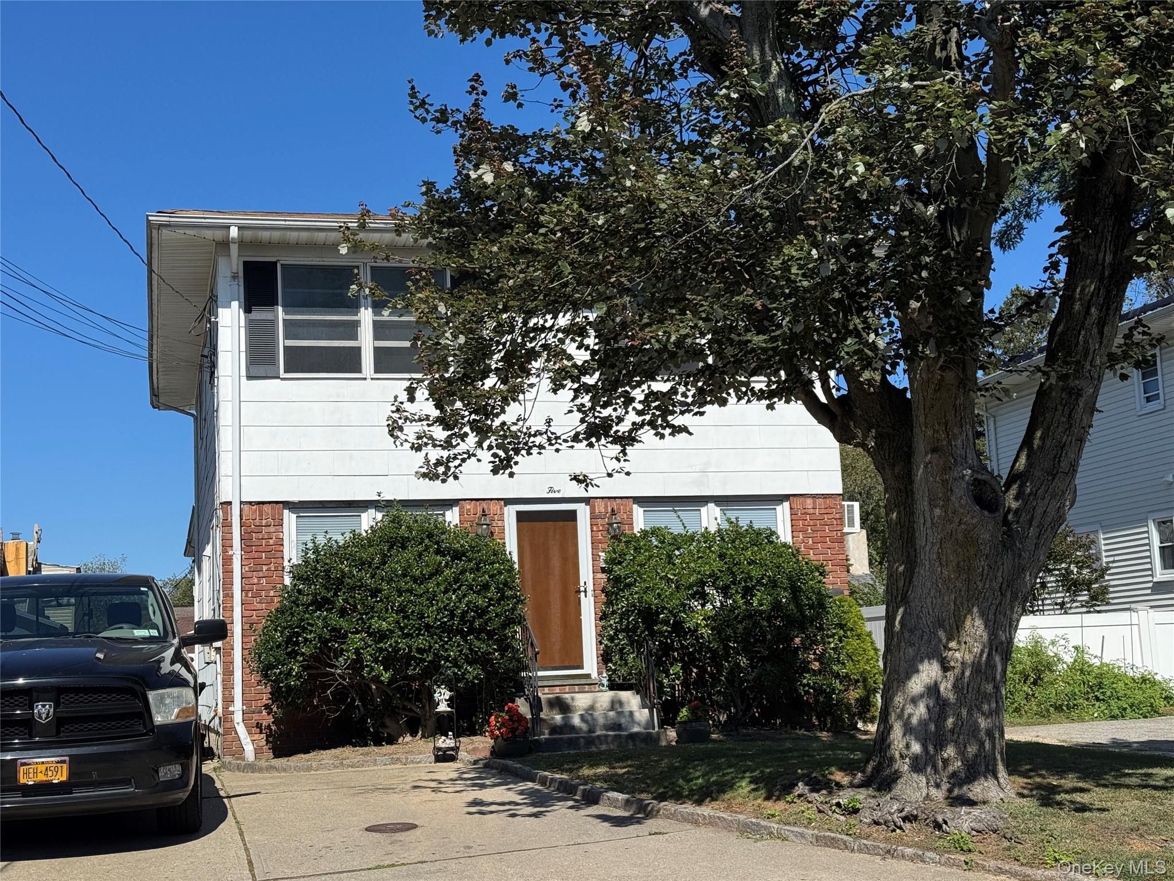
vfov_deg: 30.3
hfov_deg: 39.7
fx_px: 1628
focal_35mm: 48
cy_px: 440
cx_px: 587
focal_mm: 6.76
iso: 64
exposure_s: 1/6410
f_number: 1.78
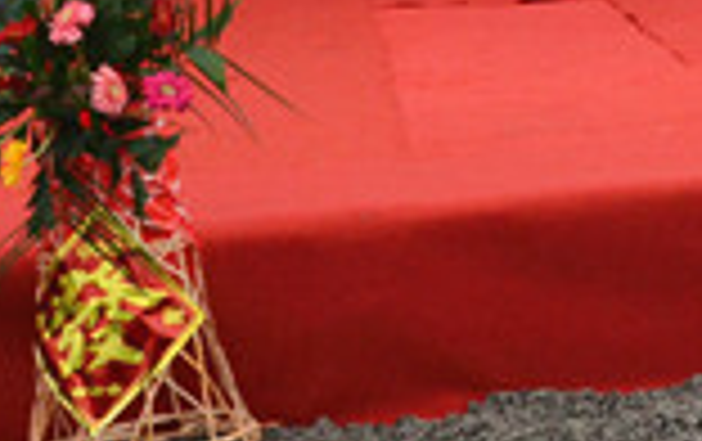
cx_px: 1368
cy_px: -488
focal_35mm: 172
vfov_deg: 7.3
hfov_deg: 11.1
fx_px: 3295
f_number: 13
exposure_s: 1/640
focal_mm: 22
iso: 1250
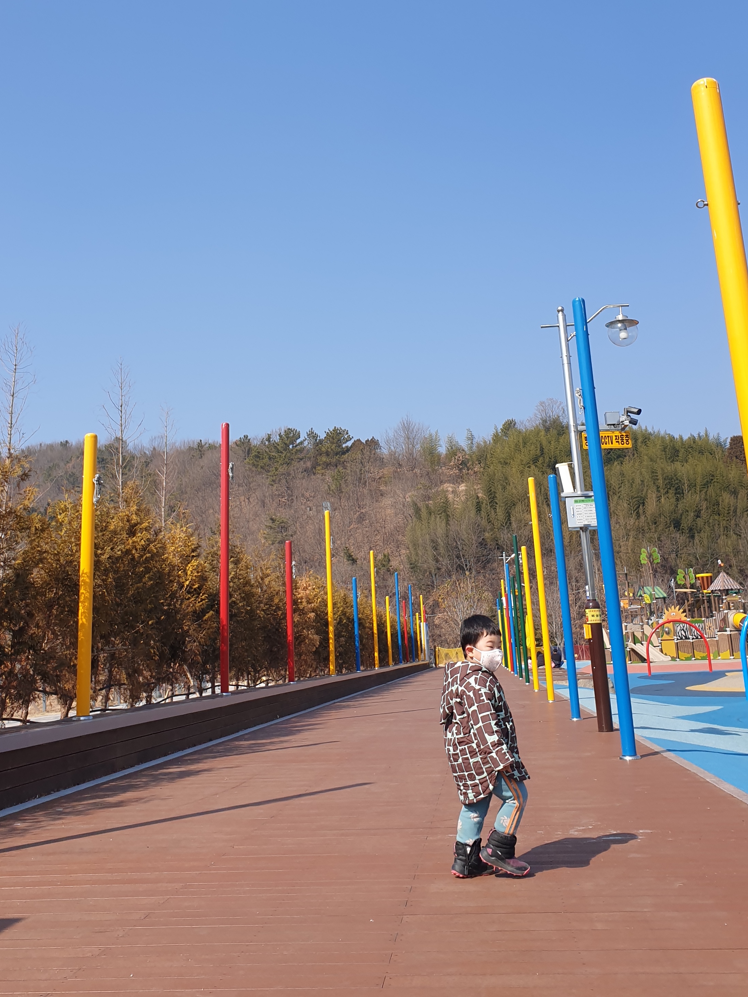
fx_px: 1037
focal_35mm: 36
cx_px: 352
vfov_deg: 50.4
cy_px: 331
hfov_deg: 39.6
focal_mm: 4.3
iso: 50
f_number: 2.4
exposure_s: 1/1422
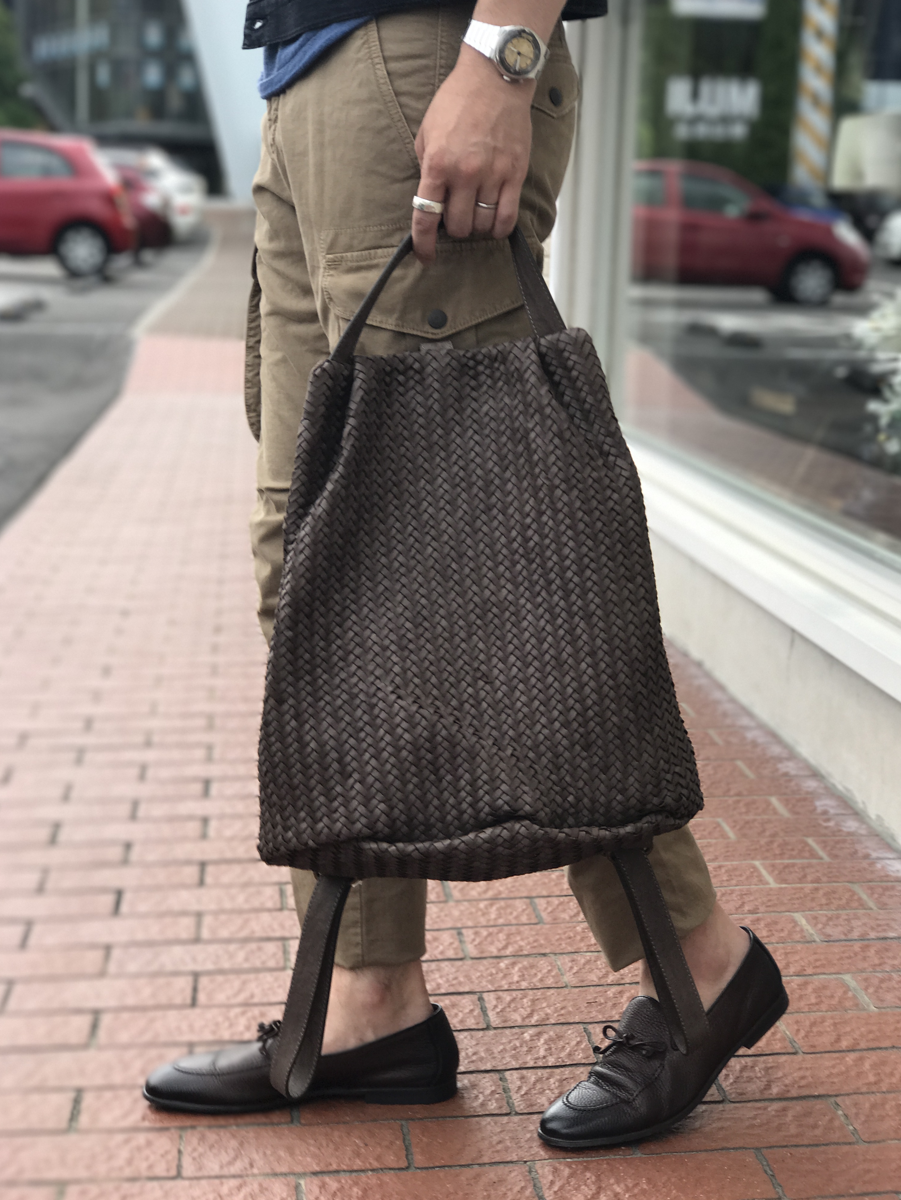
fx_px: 2013
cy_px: 594
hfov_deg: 25.2
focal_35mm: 58
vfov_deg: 33.2
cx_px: 446
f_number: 2.8
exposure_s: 1/209
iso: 20
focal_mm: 6.6
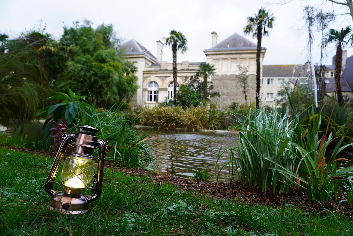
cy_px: 118
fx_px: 235
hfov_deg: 73.7
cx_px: 176
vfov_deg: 53.1
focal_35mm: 24
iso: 160
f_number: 4
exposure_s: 1/60
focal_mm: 16
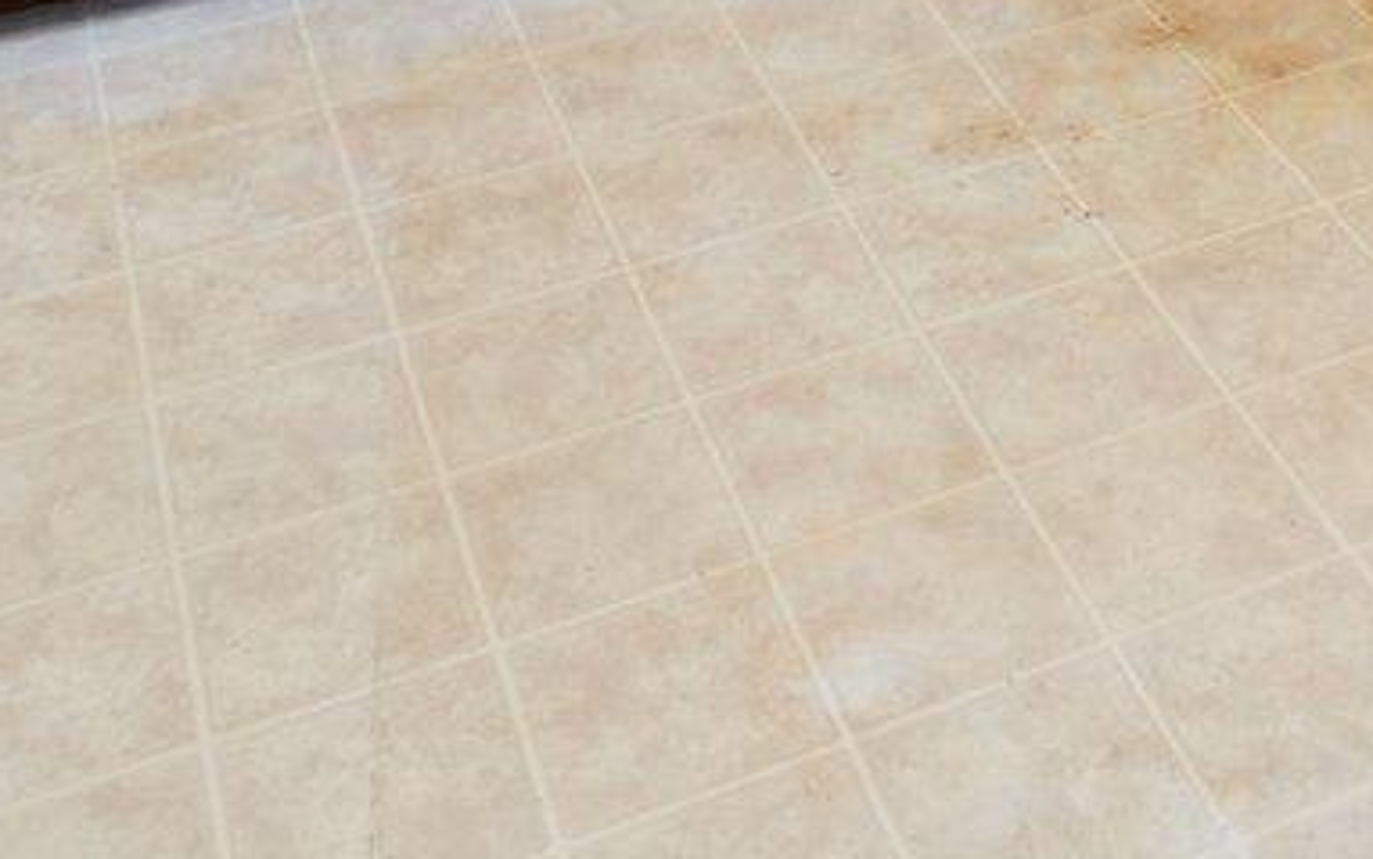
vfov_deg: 12.9
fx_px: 2658
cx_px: 1290
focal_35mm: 71
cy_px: -1317
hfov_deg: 27.7
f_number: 8
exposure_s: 1/6
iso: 400
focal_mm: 13
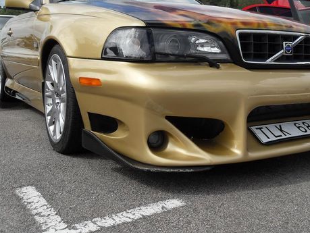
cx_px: 172
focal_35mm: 39
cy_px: 88
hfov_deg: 47.7
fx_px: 350
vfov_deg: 36.7
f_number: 7.1
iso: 80
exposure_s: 1/250
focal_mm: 6
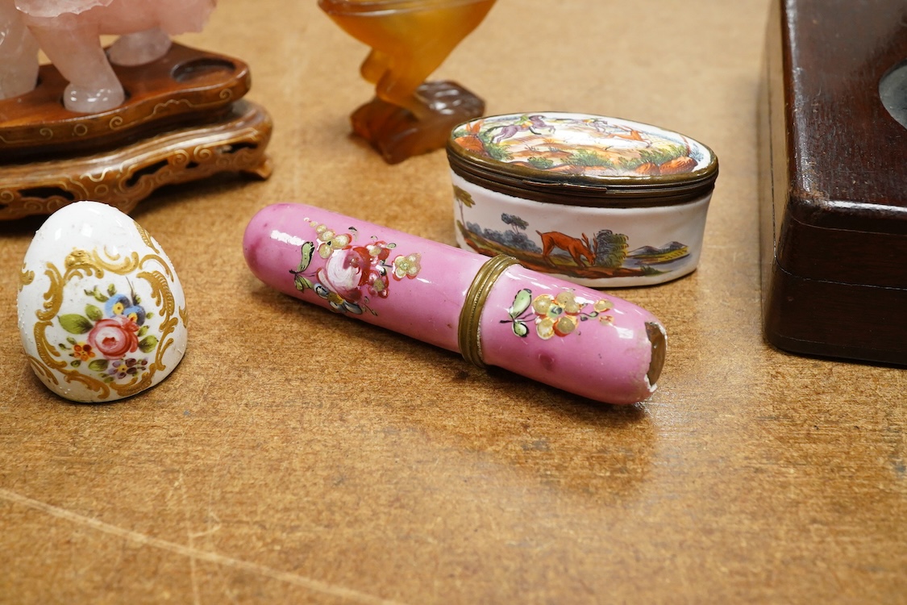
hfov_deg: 43.6
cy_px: 302
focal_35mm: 45
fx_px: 1134
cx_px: 454
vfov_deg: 29.9
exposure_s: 1/100
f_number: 7.1
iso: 2500
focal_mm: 30
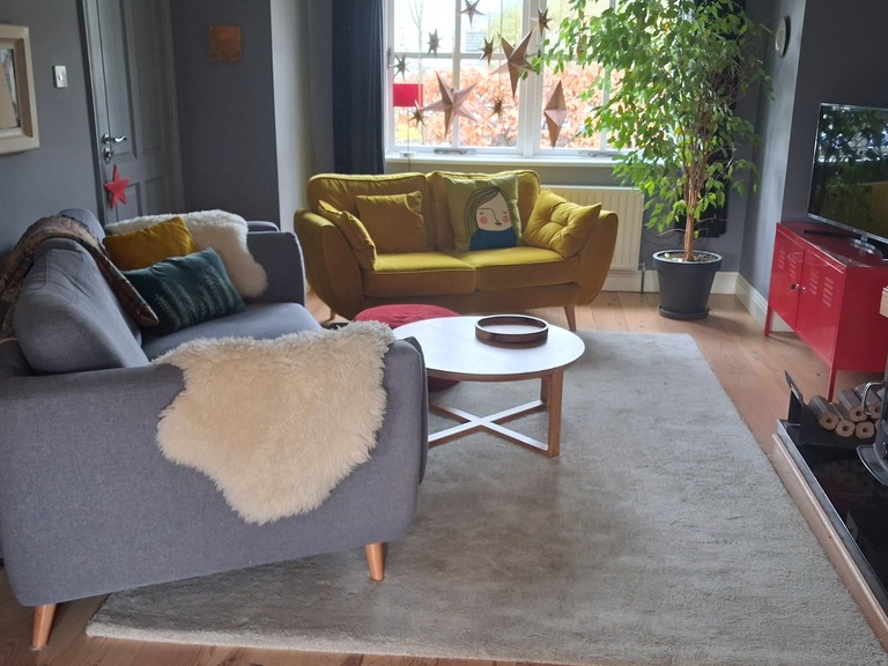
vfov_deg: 39.6
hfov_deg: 51.4
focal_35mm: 36
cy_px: 350
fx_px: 924
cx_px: 436
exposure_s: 1/100
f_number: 1.8
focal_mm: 4
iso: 400
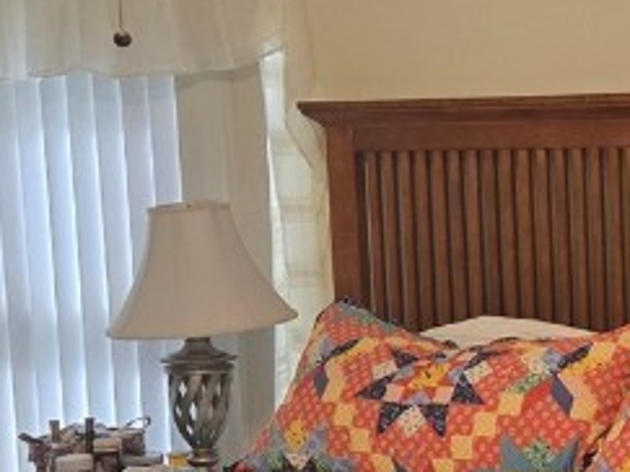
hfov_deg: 19.5
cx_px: 669
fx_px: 1764
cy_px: 358
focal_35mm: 97
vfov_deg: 15.2
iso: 125
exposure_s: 1/120
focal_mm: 5.4
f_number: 1.8
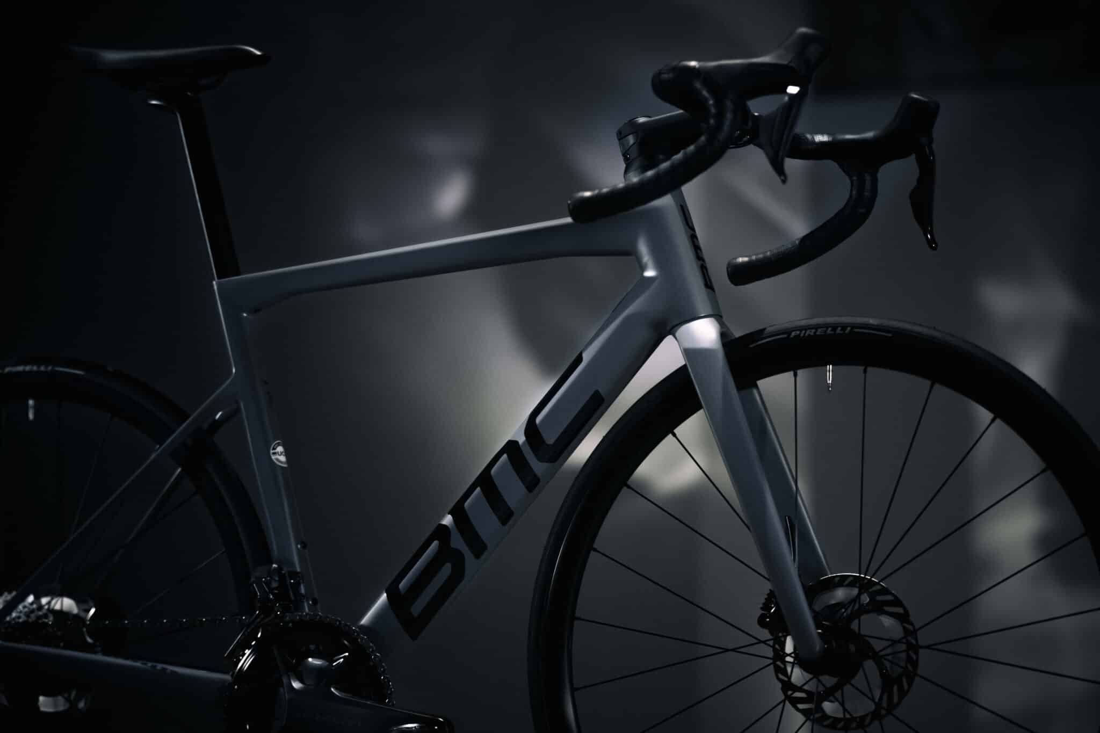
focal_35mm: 105
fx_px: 3208
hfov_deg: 19.5
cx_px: 550
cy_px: 366
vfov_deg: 13.0
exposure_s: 1/80
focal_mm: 105
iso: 320
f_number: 2.8
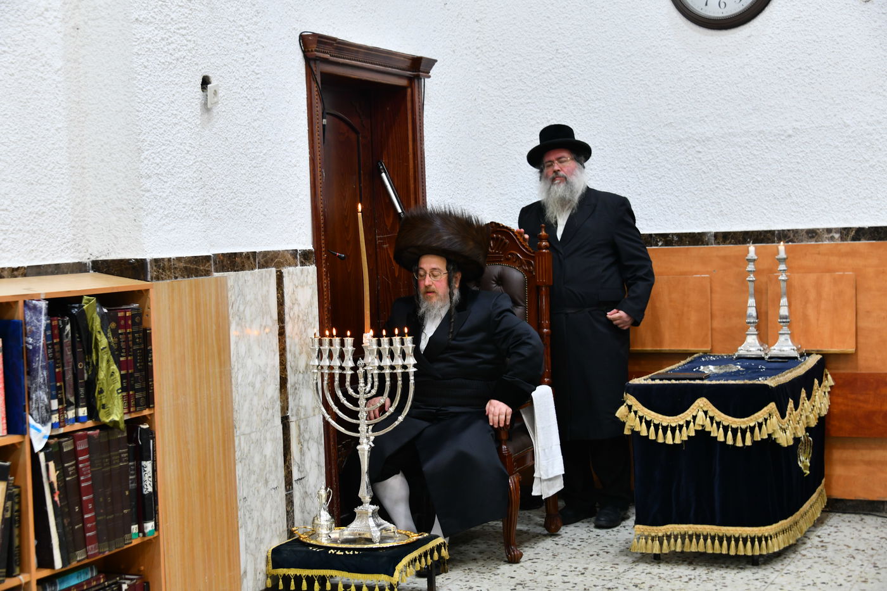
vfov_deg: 23.4
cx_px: 444
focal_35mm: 58
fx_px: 1429
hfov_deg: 34.5
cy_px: 296
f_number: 5
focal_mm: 58
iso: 640
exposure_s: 1/100
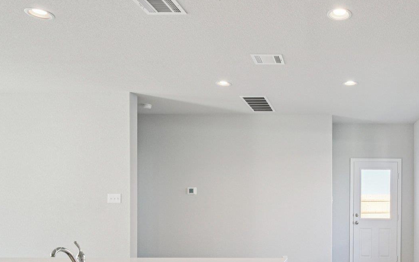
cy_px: 187
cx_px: 339
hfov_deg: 57.8
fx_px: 342
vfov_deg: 40.9
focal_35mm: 30
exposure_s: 1/13
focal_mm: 10
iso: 400
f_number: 8
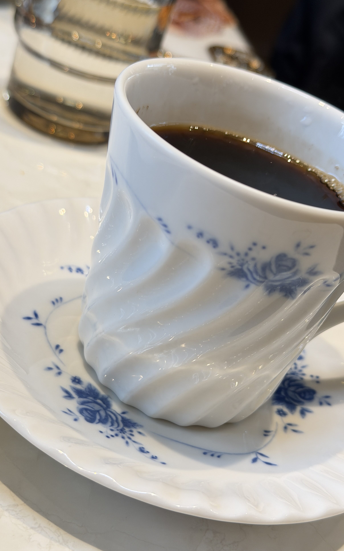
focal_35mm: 53
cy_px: 278
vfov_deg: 38.2
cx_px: 174
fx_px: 795
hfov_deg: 24.4
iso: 64
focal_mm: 6.76
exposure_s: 1/101
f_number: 1.78
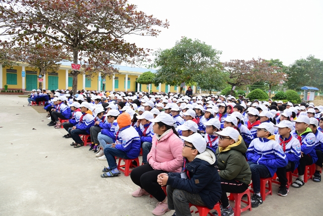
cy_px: 108
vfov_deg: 53.2
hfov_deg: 73.7
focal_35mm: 24
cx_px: 162
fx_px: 215
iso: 320
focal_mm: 24
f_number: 6.3
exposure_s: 1/100
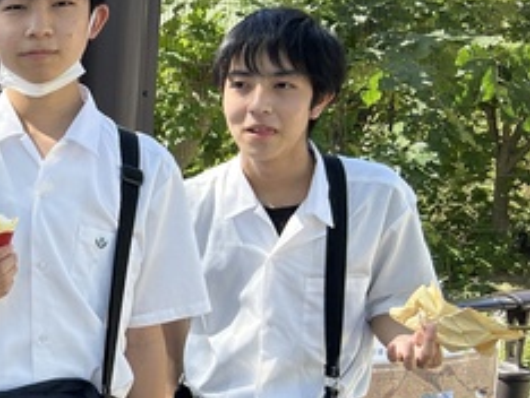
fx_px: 1104
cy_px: 243
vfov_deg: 20.4
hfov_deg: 23.6
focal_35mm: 72
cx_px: -171
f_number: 1.5
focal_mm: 5.7
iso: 50
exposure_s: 1/743
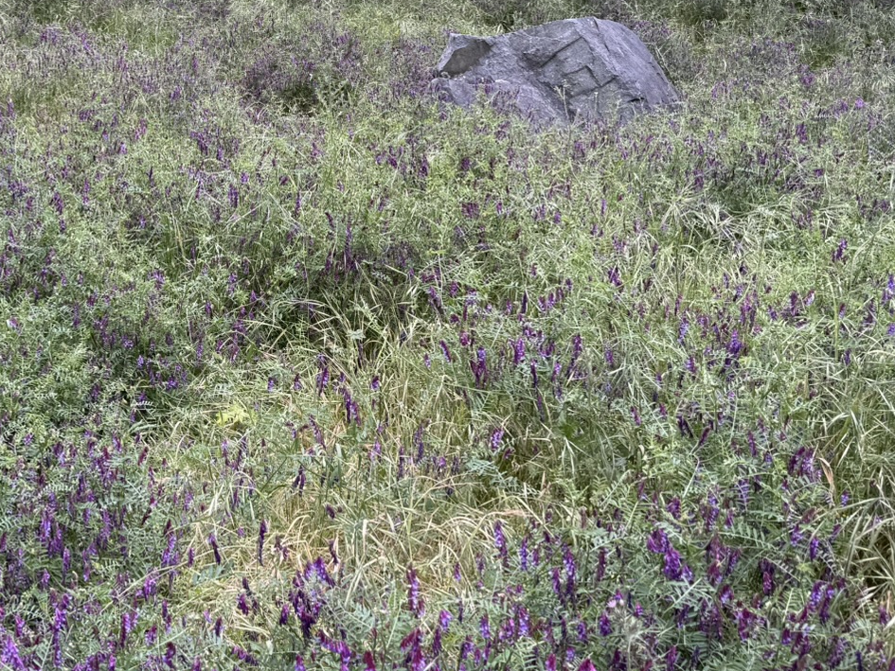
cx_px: 279
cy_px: 3
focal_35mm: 52
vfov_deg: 26.6
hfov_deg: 36.3
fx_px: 1345
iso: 64
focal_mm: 6.76
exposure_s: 1/284
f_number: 1.78
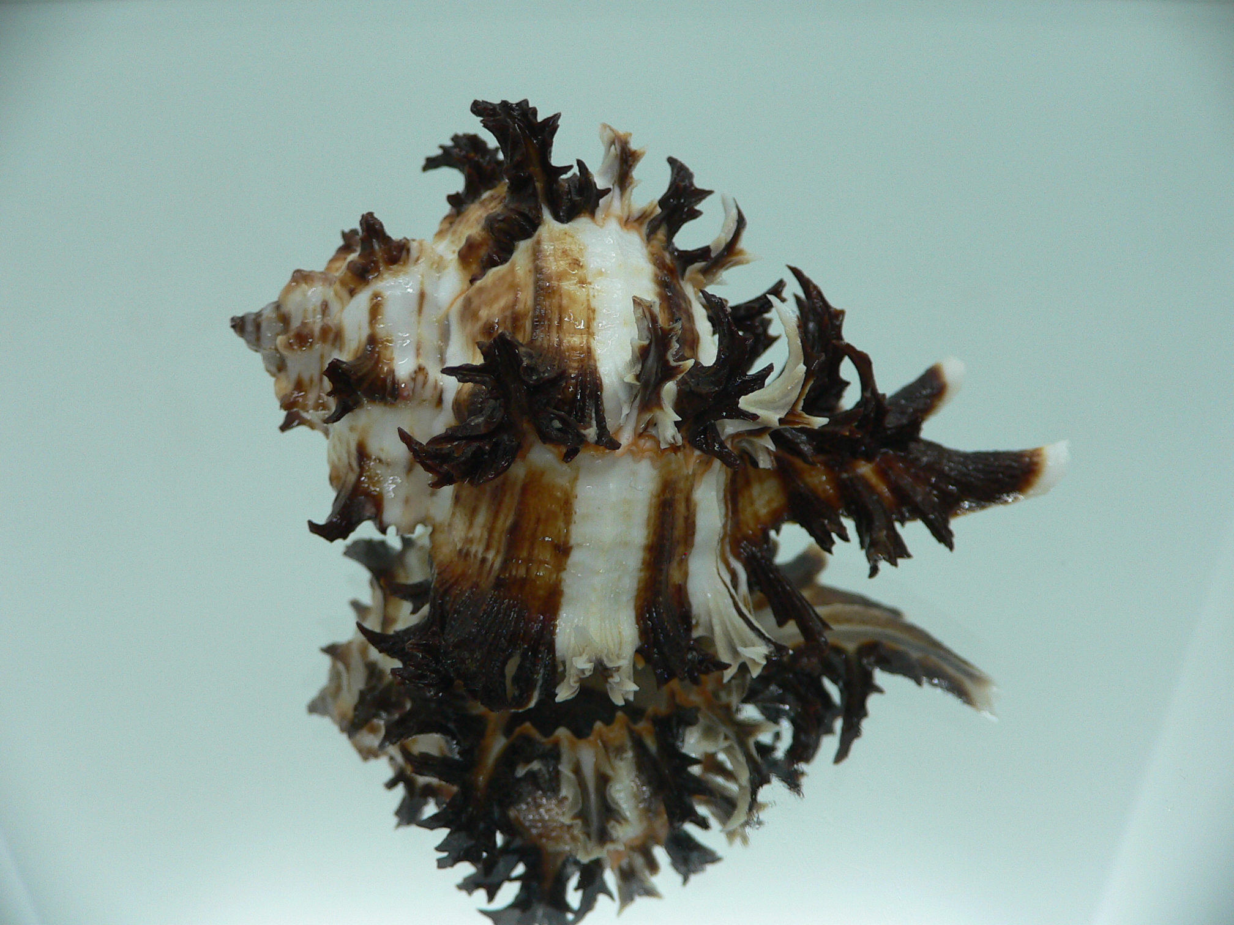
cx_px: 617
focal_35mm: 35
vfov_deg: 40.7
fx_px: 1248
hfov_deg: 52.6
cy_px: 462
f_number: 2.8
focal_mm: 4.6
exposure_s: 1/60
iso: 100
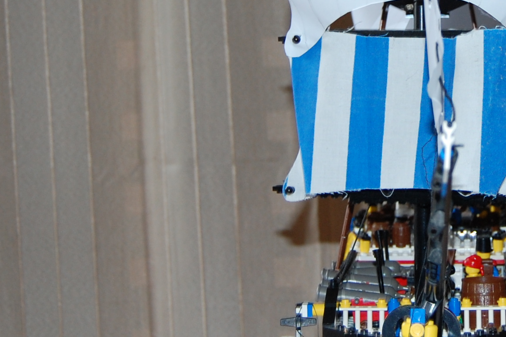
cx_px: 425
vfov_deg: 13.3
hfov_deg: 19.8
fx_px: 1433
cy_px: 21
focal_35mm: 102
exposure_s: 1/60
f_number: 4
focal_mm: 26
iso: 400
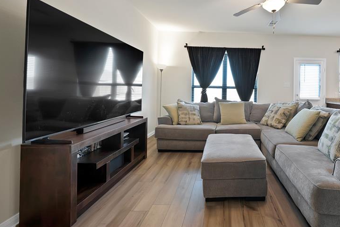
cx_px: 231
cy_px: 91
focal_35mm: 17
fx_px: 161
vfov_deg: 69.7
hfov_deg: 89.4
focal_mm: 12
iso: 640
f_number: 9
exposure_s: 1/2
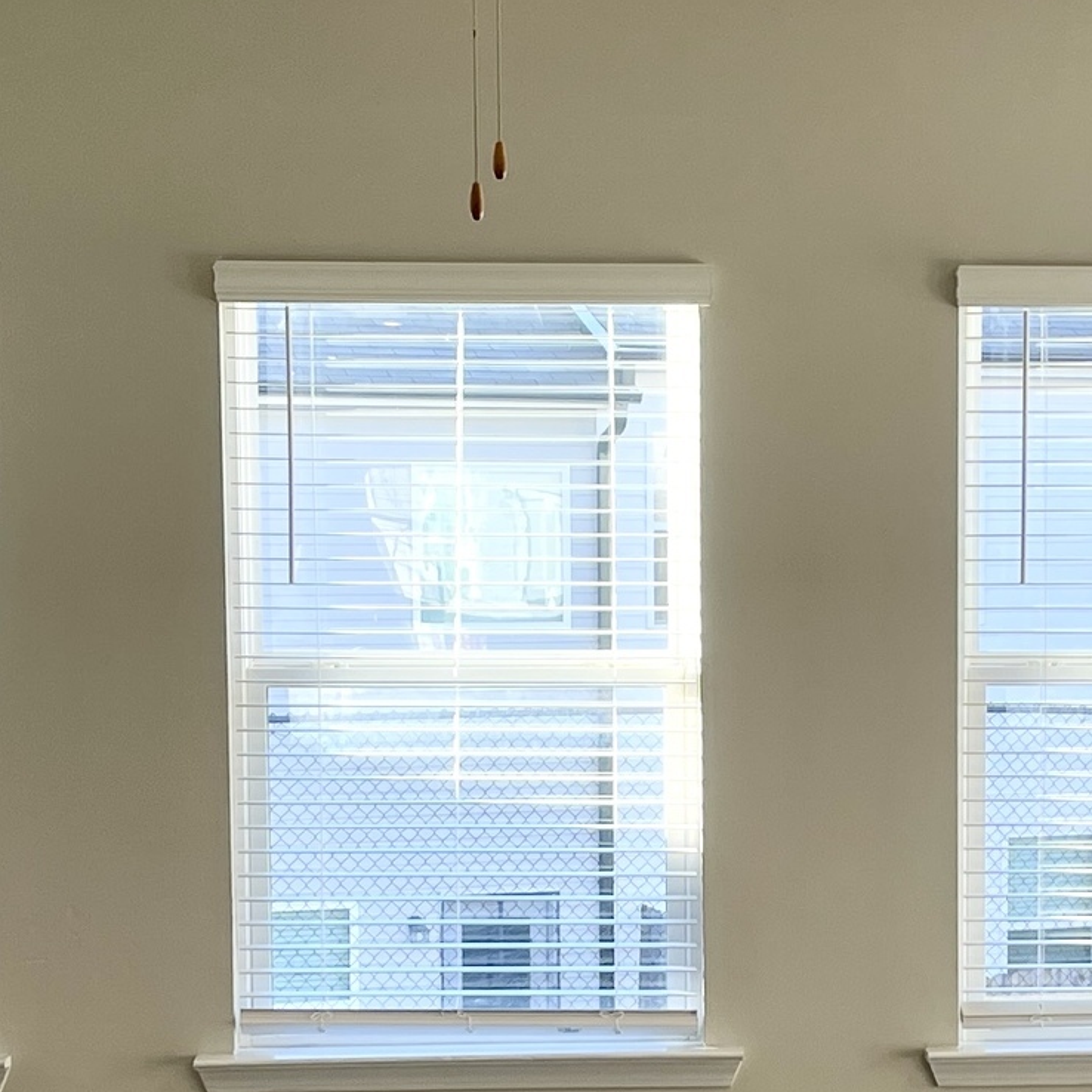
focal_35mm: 92
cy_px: 824
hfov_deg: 18.8
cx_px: 732
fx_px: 3284
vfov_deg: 18.8
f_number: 1.6
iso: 32
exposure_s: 1/202
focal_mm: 5.1
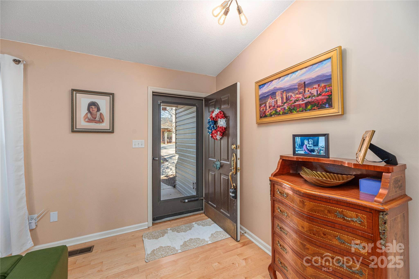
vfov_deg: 81.2
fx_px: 163
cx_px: 210
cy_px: 140
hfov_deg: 104.2
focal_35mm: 14
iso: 320
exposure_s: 1/100
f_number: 7.1
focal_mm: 14
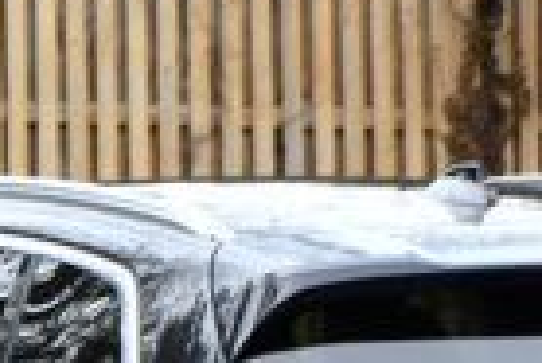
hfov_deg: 3.0
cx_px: 172
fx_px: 10203
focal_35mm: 677
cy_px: 463
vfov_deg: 2.0
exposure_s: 1/250
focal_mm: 98
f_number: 5
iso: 400
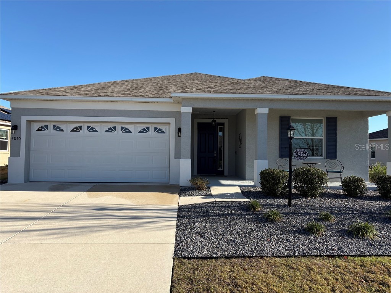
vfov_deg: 53.1
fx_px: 294
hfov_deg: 67.3
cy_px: 146
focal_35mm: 26
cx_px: 196
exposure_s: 1/2639
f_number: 1.6
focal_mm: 5.96
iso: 50
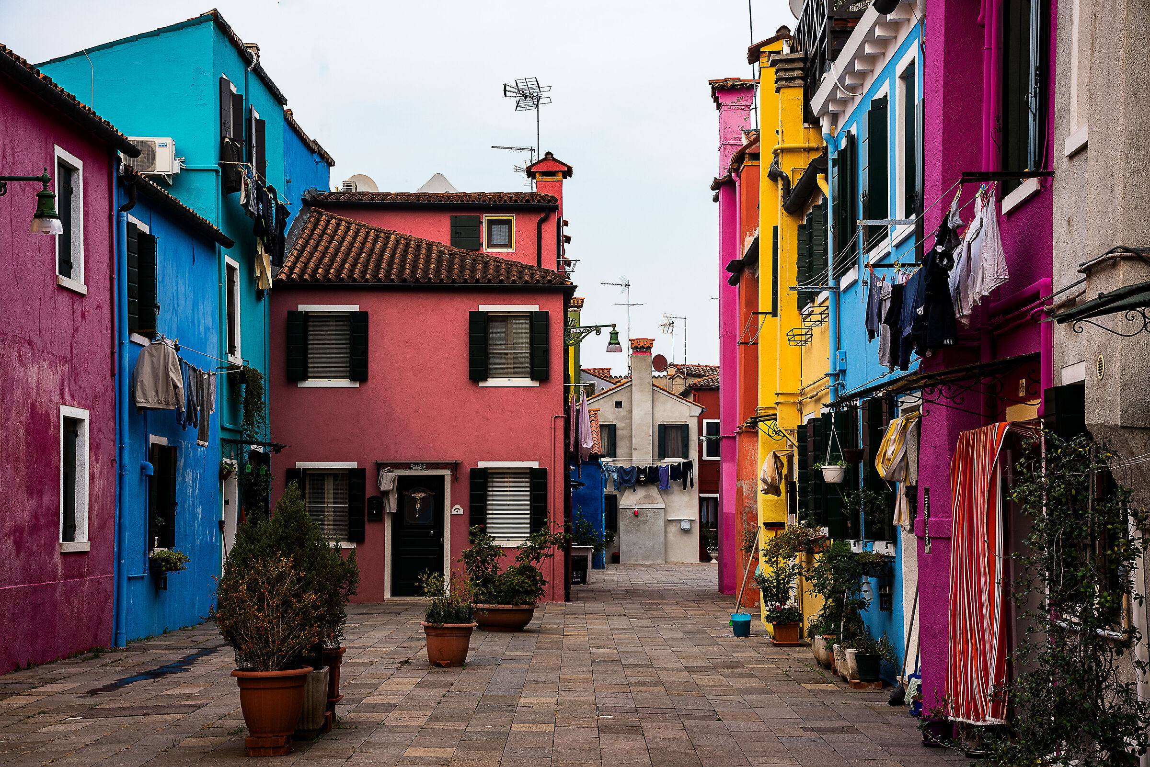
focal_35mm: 65
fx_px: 2077
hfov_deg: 30.9
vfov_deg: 20.9
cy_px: 384
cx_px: 575
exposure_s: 1/250
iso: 400
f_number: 10
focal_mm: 65
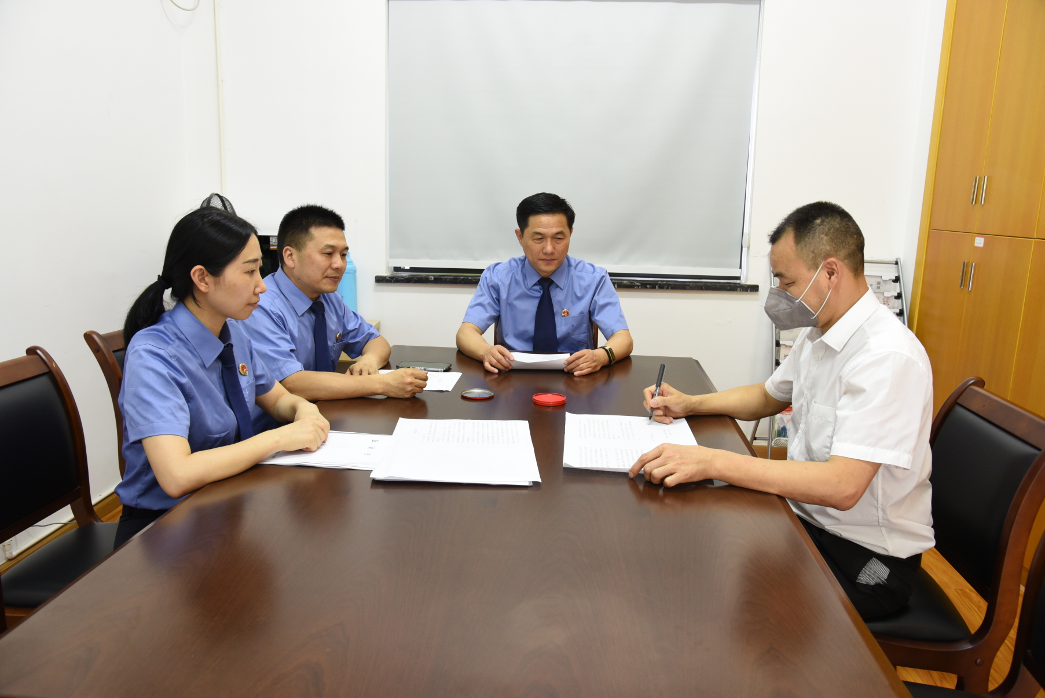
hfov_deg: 73.7
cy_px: 349
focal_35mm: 24
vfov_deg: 53.2
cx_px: 522
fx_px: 697
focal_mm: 24
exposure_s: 1/15
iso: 1000
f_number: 5.6
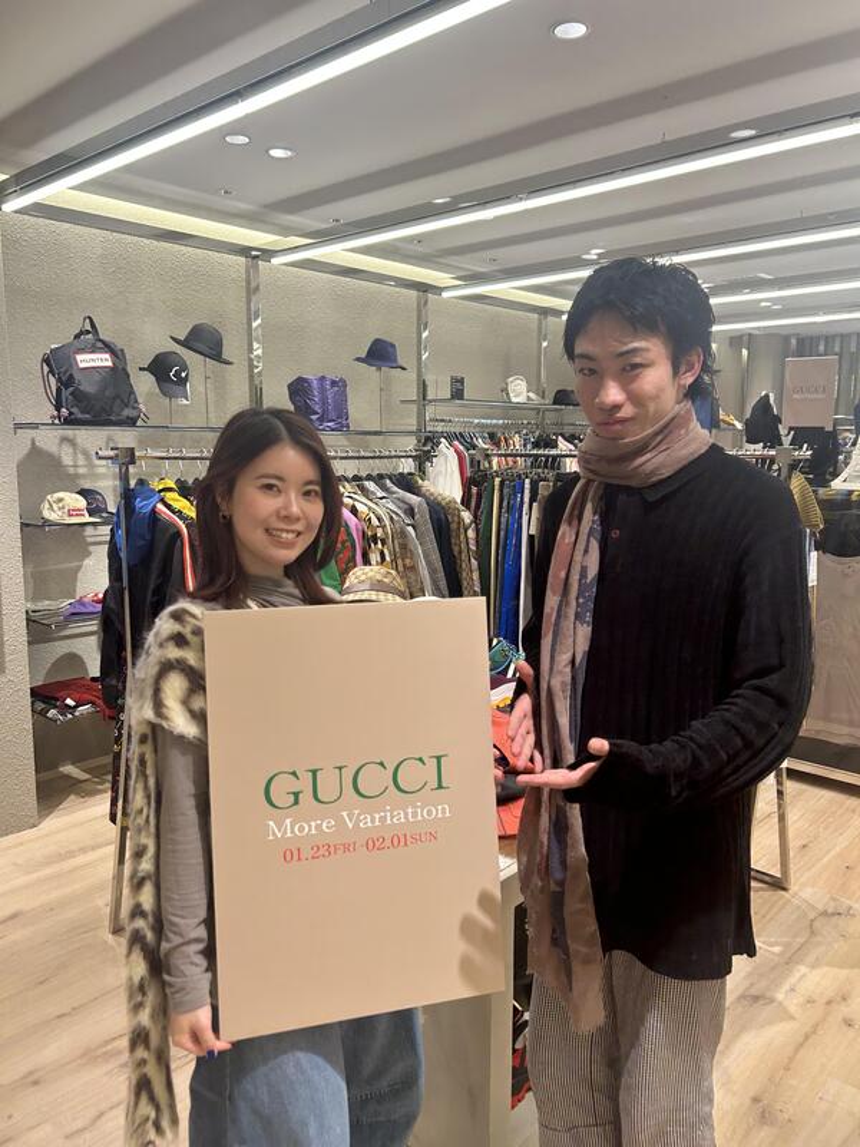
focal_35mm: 26
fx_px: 861
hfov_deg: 53.1
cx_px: 430
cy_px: 574
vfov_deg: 67.3
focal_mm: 5.7
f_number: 1.5
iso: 64
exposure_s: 1/136
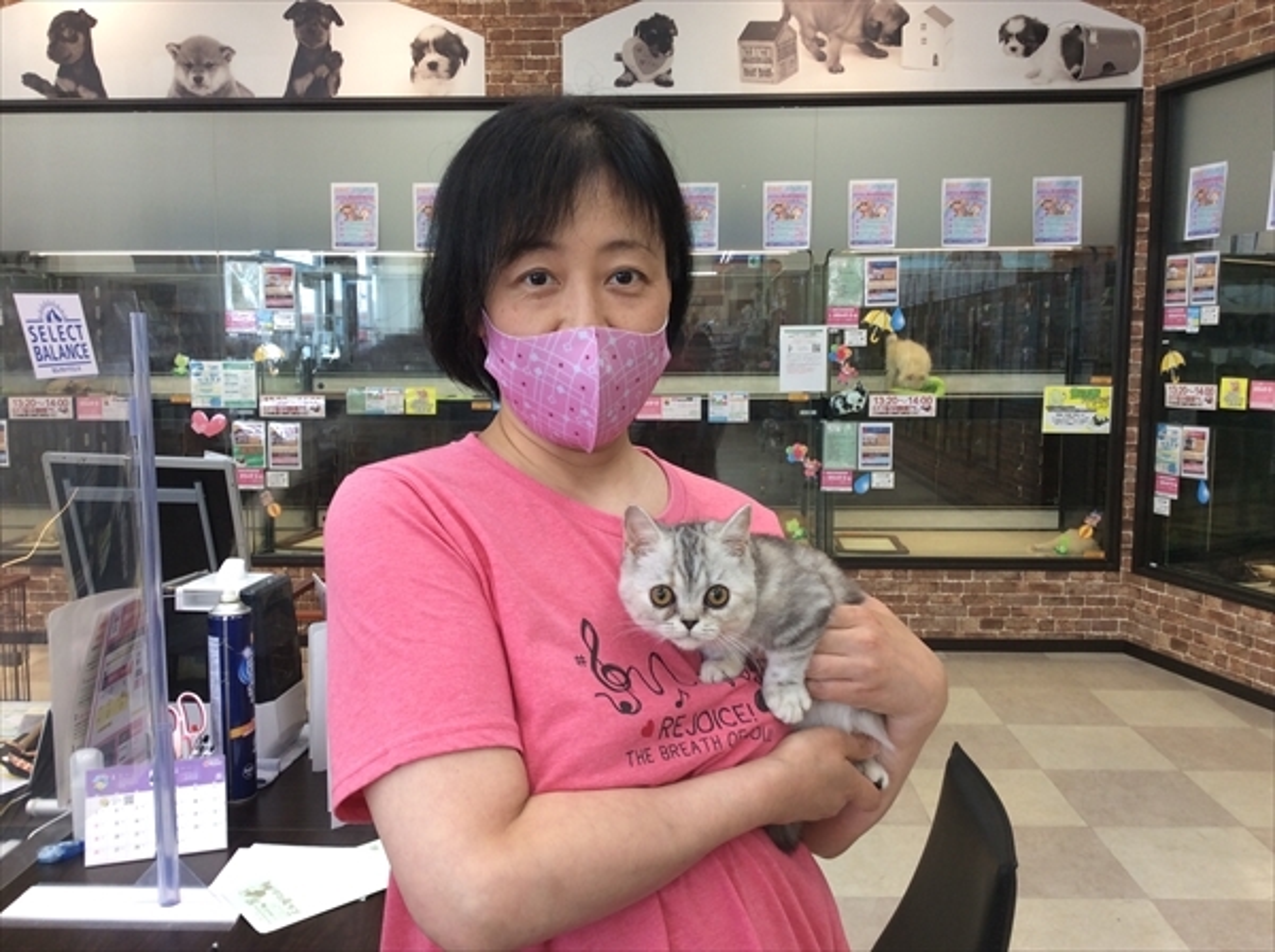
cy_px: 476
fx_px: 1177
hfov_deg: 56.9
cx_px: 638
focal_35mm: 32
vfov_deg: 44.0
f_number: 2.4
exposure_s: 1/24
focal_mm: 3.3
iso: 32
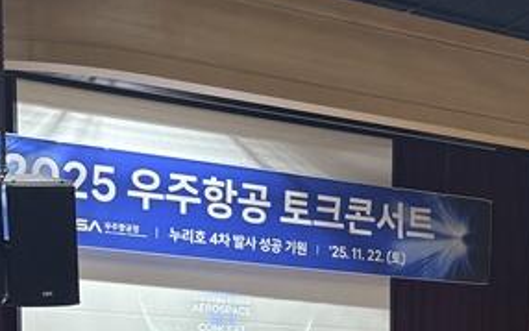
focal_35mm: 77
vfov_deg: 15.3
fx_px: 1111
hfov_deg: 26.7
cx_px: 348
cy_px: 534
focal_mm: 5.96
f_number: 1.6
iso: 200
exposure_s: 1/60
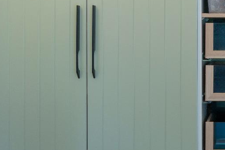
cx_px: 233
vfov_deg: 14.5
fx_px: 587
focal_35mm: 94
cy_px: 45
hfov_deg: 20.9
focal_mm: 32
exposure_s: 1/13
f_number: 7.1
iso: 160
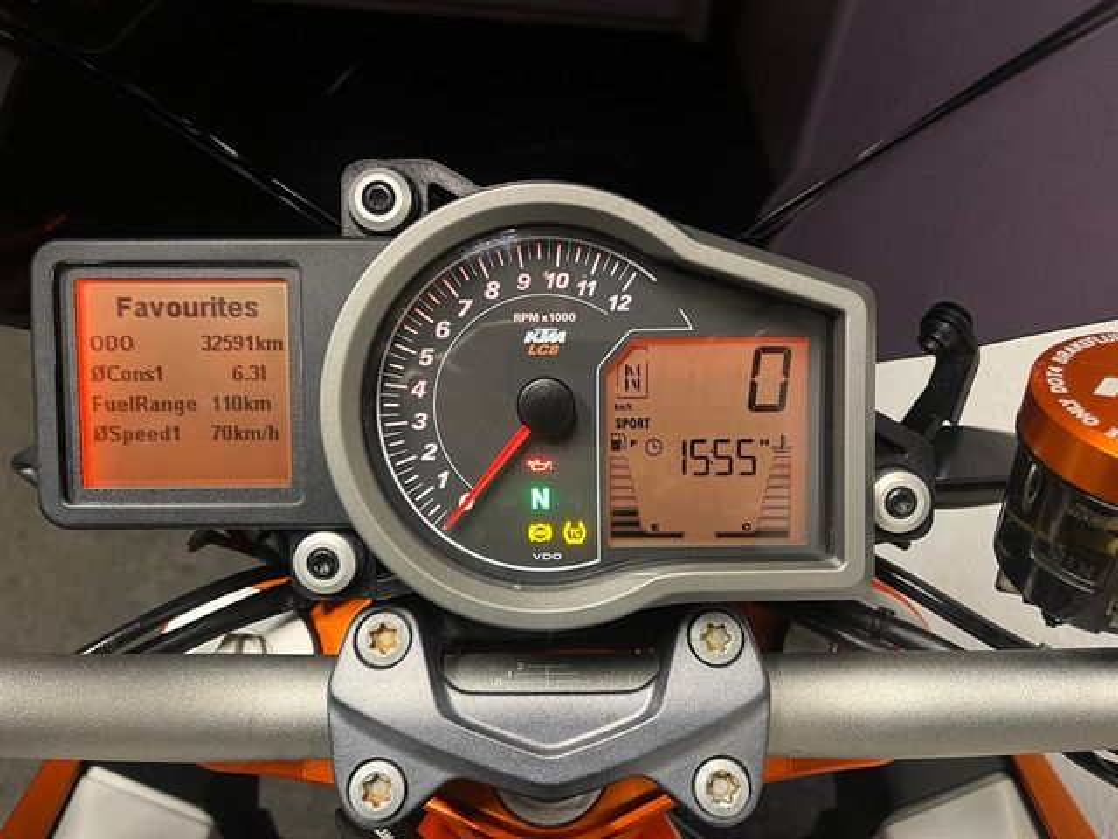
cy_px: 420
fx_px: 840
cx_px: 559
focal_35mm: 26
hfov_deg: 67.3
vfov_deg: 53.1
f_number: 1.6
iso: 160
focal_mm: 5.1
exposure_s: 1/50
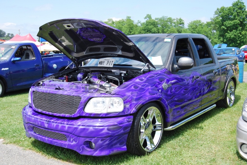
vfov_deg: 34.3
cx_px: 124
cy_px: 82
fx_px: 268
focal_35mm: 39
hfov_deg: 49.5
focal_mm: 26
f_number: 7.1
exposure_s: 1/200
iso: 100
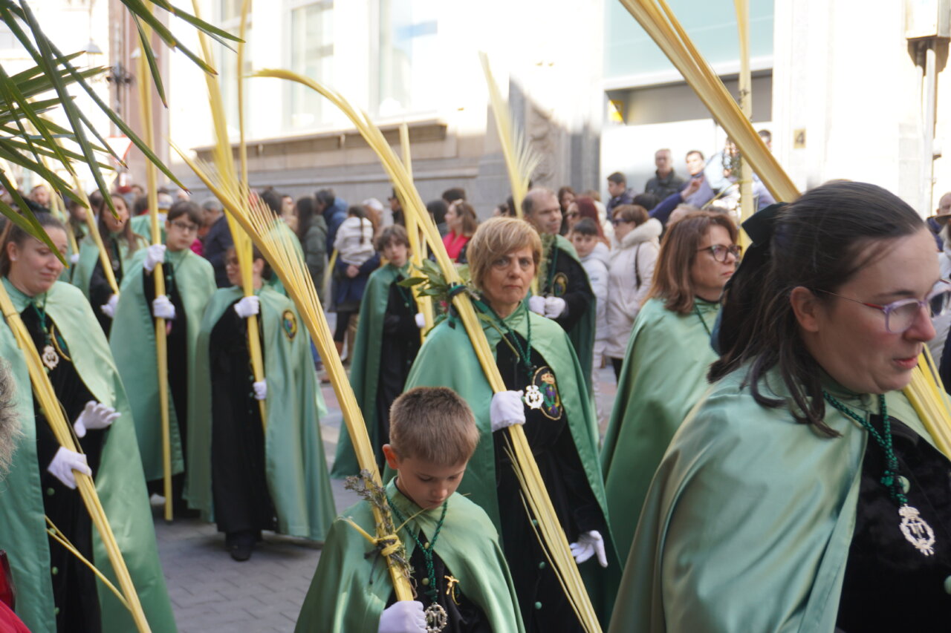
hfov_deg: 38.9
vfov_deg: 26.5
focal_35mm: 51
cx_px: 476
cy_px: 316
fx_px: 1347
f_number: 5
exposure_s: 1/160
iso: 160
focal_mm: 34
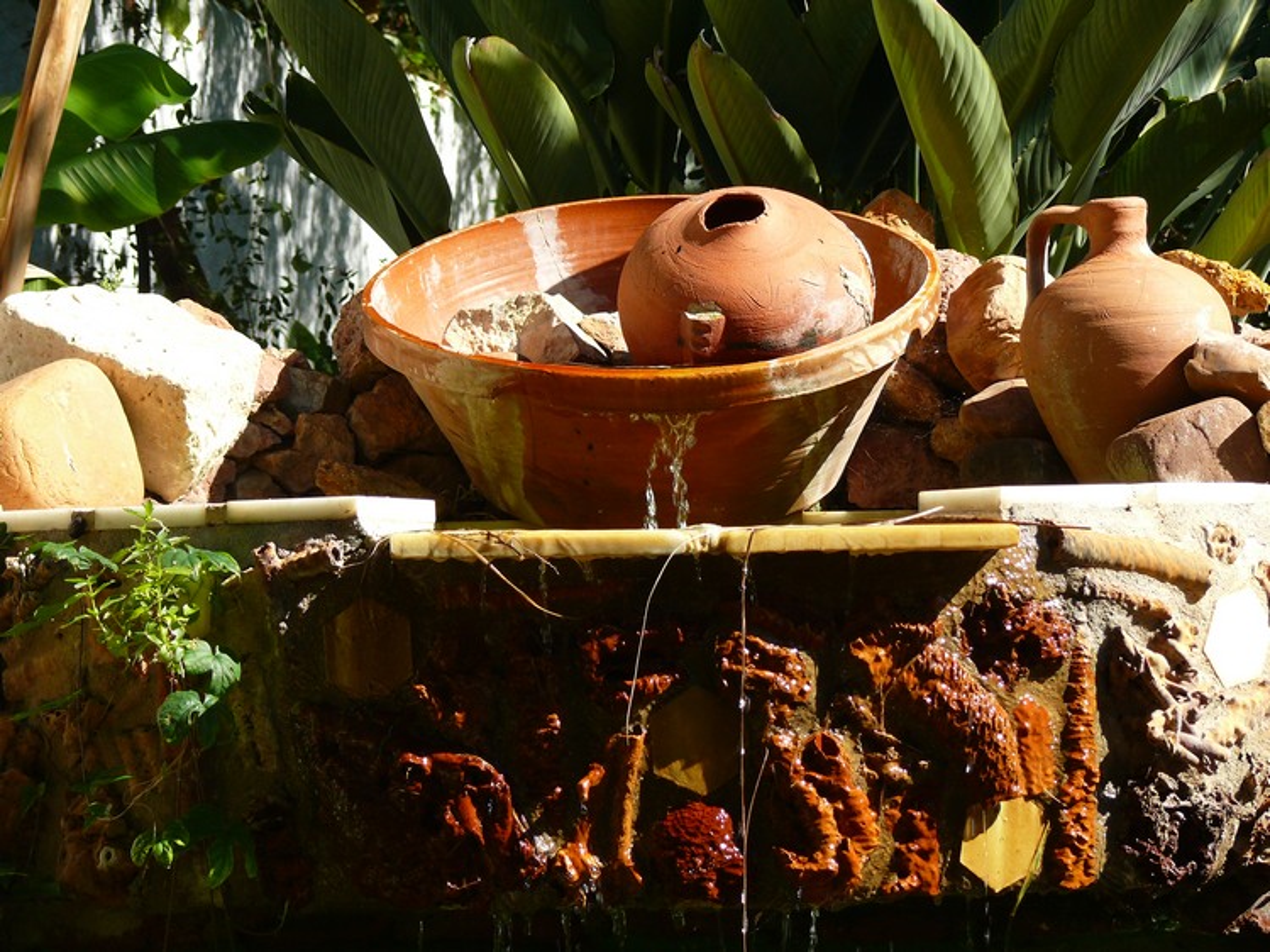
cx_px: 635
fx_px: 5245
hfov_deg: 13.8
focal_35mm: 143
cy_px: 476
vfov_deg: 10.4
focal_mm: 30.3
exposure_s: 1/160
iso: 100
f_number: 4
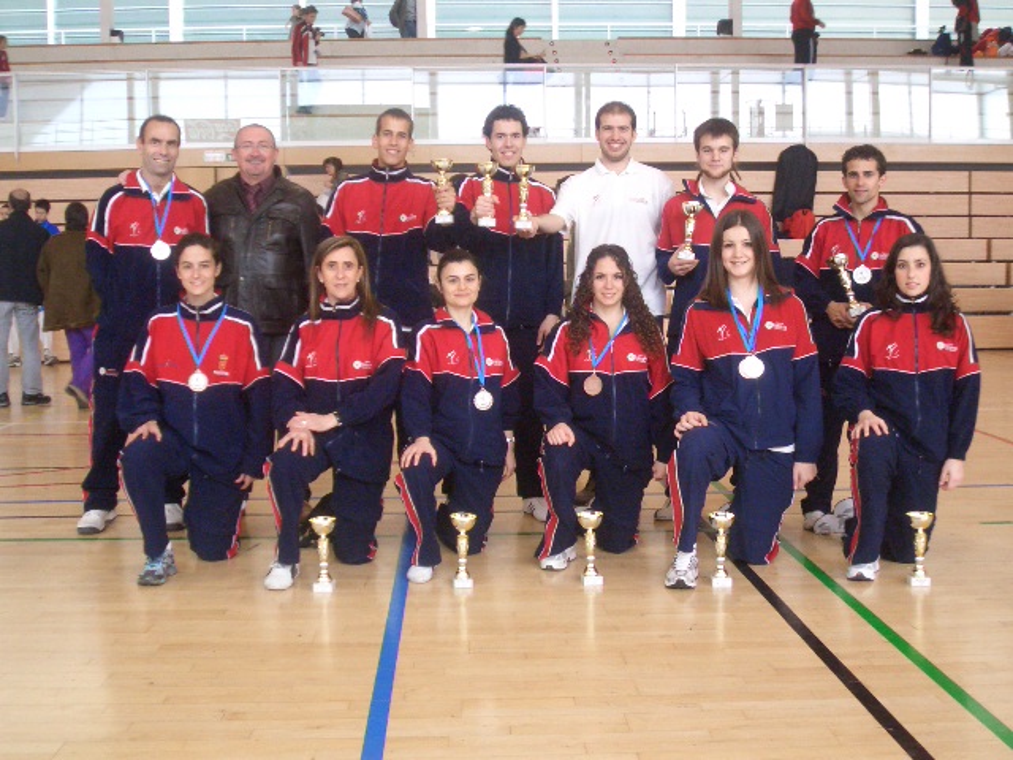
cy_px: 380
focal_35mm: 43
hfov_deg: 43.9
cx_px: 506
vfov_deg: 33.6
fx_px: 1258
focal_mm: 5.7
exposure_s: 1/50
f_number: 4.3
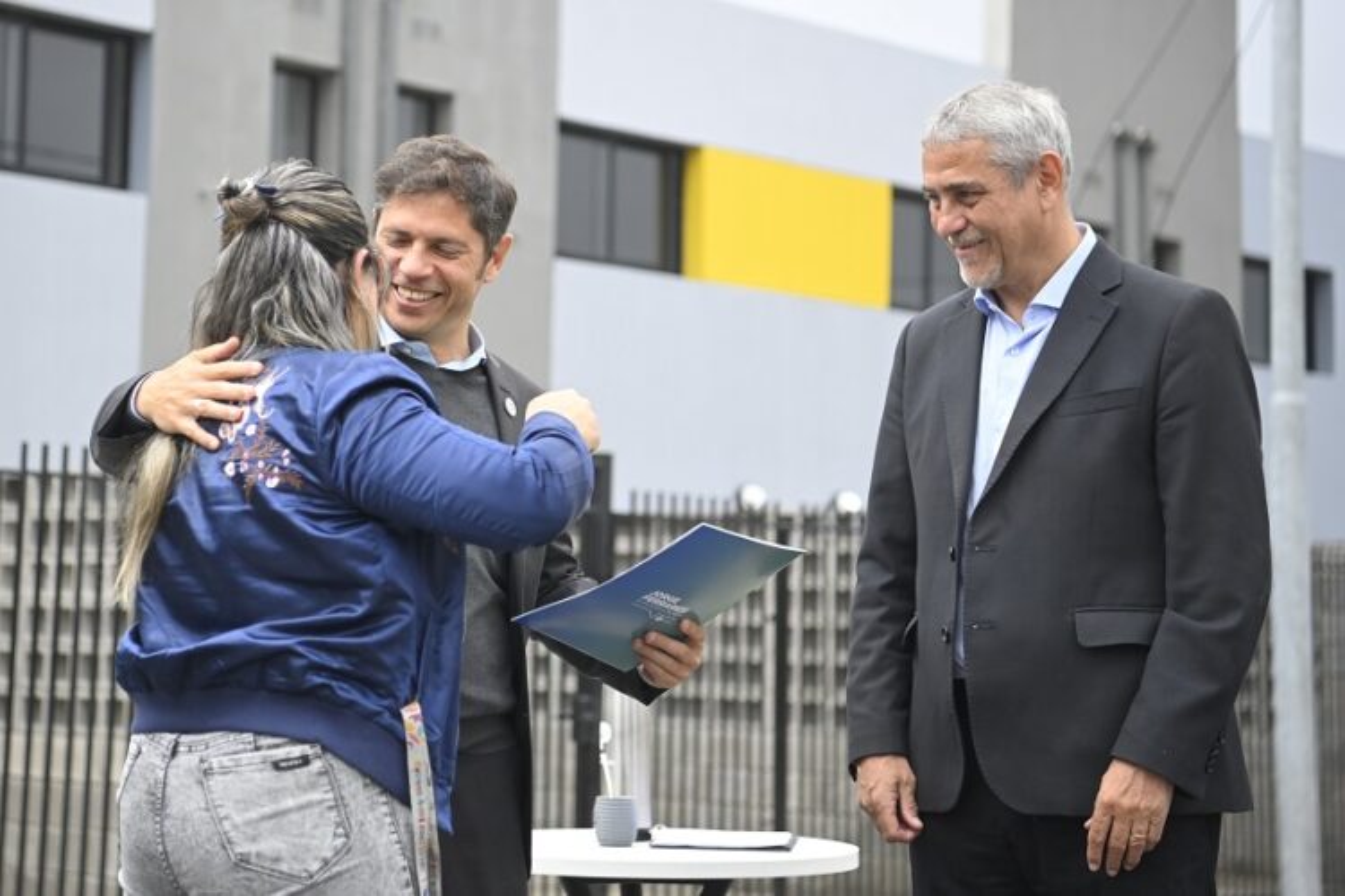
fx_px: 2316
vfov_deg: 21.9
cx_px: 672
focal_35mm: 62
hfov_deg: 32.4
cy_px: 448
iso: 1250
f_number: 3.2
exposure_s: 1/5000
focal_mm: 62
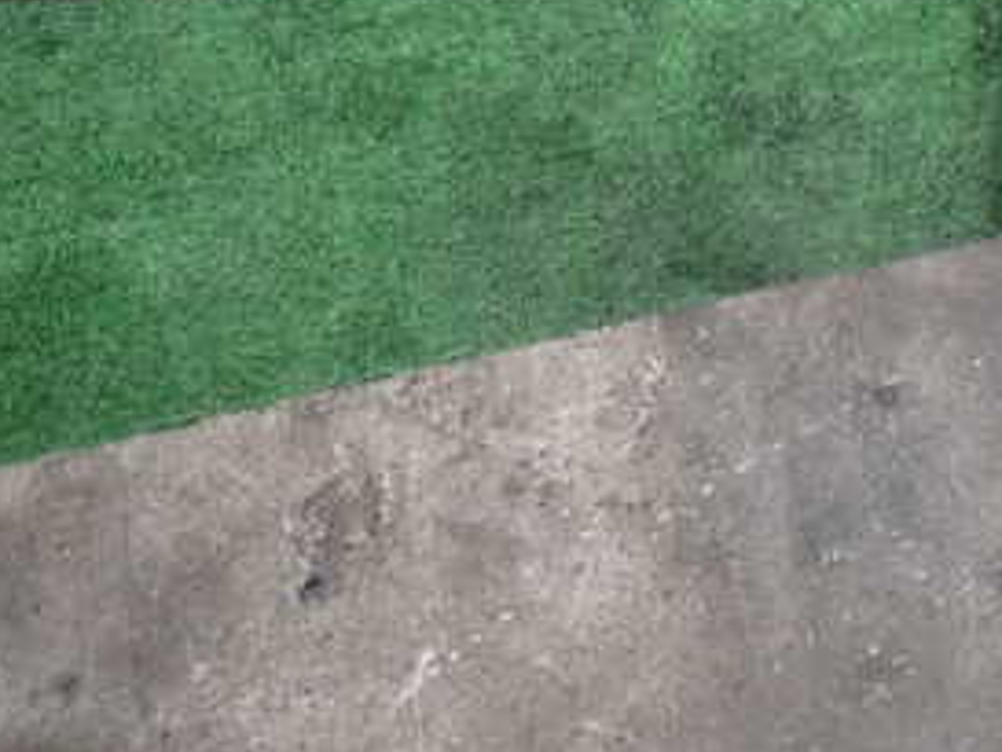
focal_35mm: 55
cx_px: 789
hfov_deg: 34.0
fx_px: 1593
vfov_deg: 25.5
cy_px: 37
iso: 200
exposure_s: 1/125
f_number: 2
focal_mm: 4.5
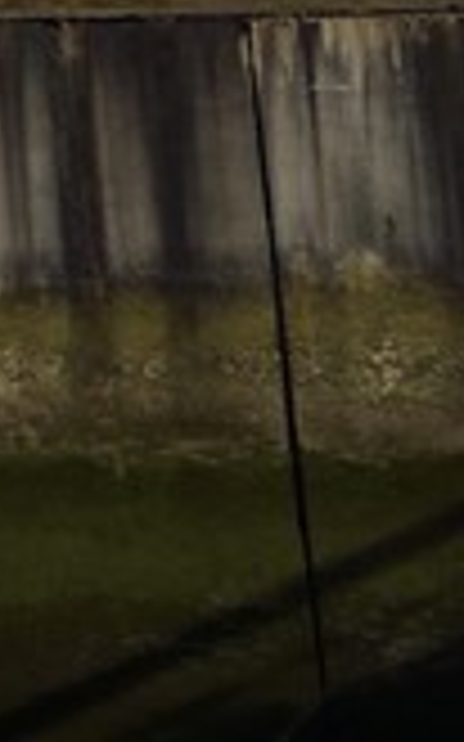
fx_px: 6804
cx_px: -2631
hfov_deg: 3.3
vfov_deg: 6.0
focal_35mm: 336
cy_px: -1111
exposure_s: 1/400
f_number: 10
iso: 200
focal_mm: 34
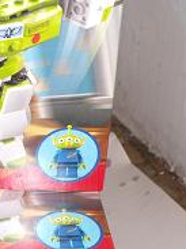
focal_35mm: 75
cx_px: -27
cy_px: 120
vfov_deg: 26.0
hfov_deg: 18.7
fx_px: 538
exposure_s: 1/30
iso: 100
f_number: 2.8
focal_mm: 6
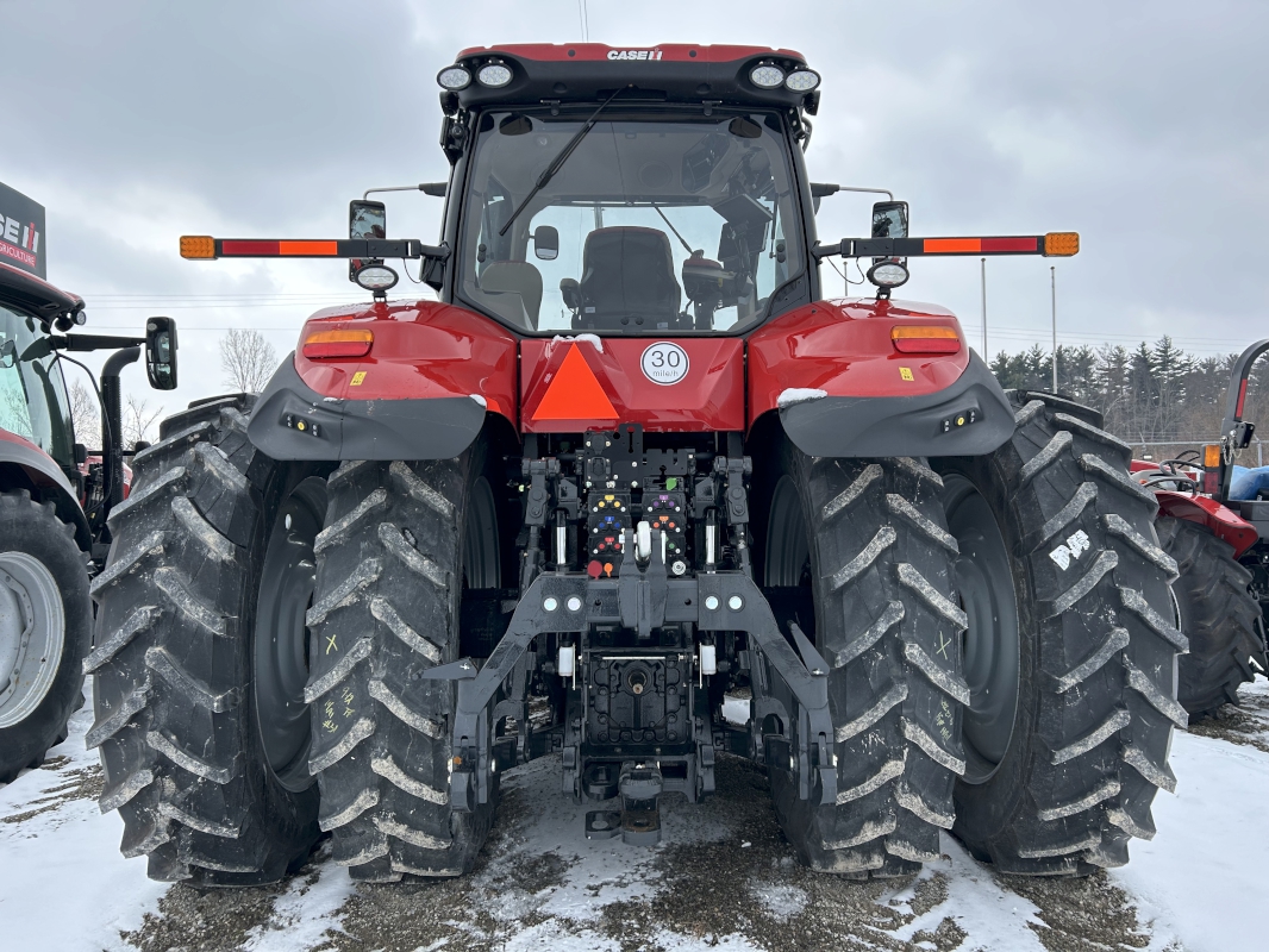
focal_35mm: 26
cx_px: 634
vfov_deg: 53.1
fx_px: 953
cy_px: 476
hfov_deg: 67.3
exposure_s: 1/1311
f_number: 1.5
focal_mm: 5.7
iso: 50
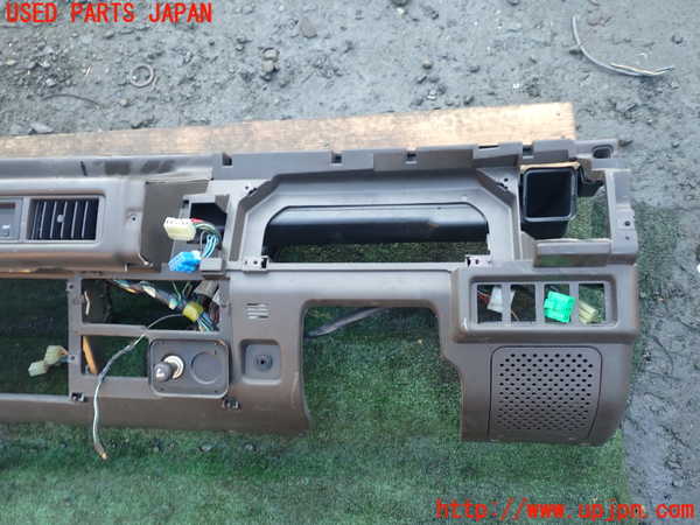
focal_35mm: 30
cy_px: 262
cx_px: 350
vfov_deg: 46.8
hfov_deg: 60.0
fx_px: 607
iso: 200
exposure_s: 1/40
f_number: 2.3
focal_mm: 5.4
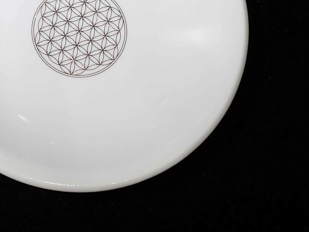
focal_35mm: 59
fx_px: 527
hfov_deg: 32.2
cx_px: 84
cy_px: 34
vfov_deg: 24.3
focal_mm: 5.5
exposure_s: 1/160
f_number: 3.2
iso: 100
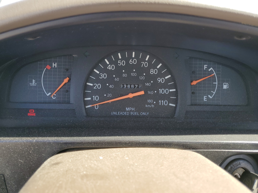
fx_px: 194
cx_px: 129
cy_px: 96
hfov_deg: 67.3
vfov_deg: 53.1
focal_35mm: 26
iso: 50
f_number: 1.5
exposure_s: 1/312
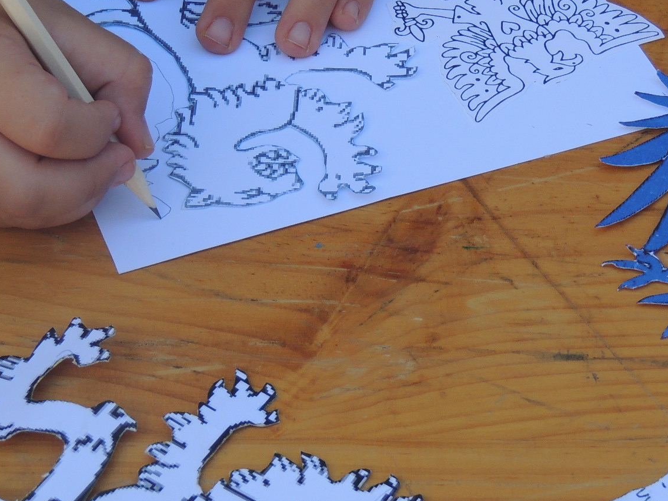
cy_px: 253
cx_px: 298
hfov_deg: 14.1
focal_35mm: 140
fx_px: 2702
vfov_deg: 10.6
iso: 125
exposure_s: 1/400
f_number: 3.9
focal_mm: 12.4
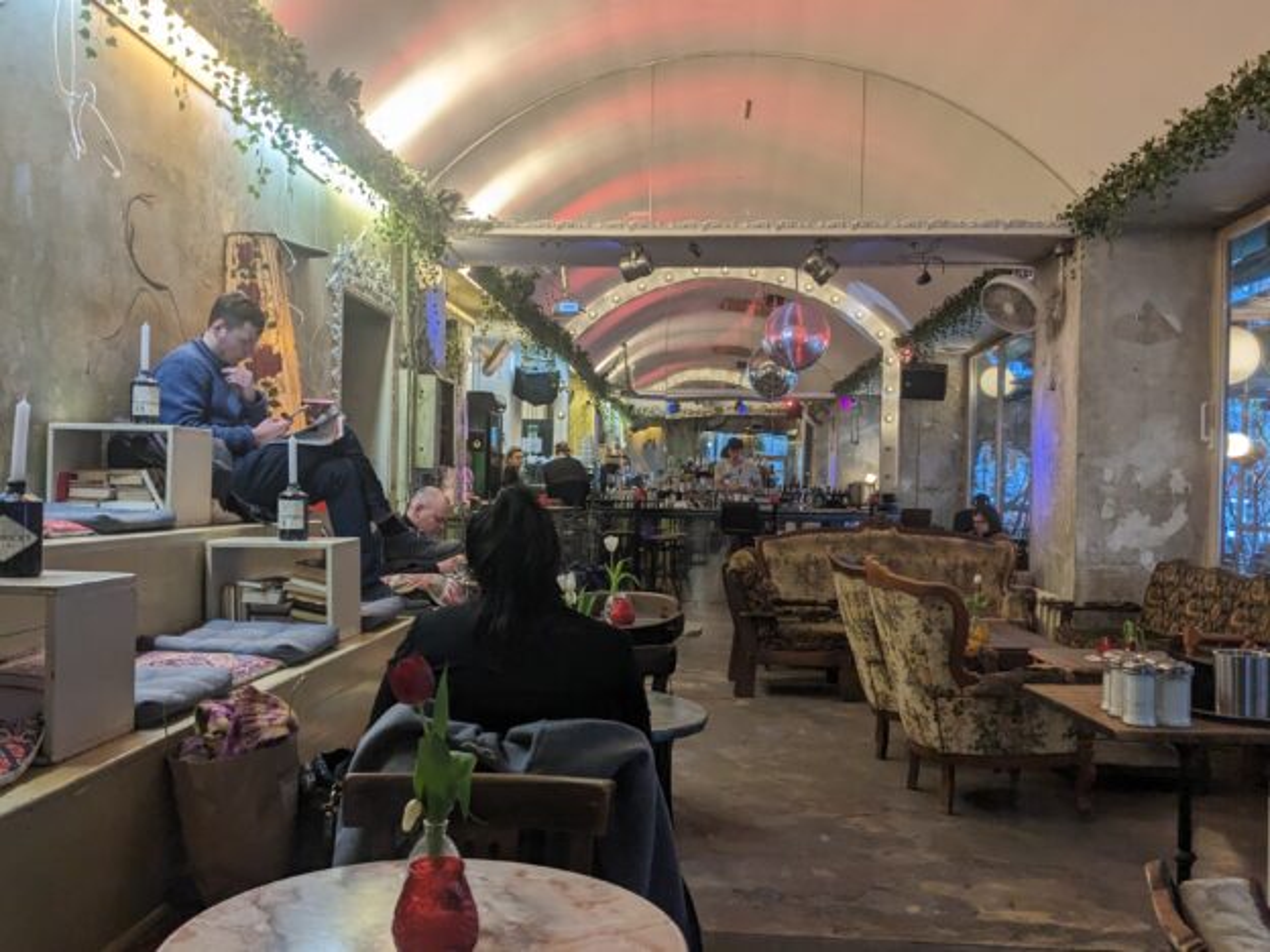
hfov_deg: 65.3
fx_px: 991
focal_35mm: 27
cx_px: 635
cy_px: 476
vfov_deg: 51.4
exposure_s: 1/99.9
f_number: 1.73
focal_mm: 4.38
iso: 155
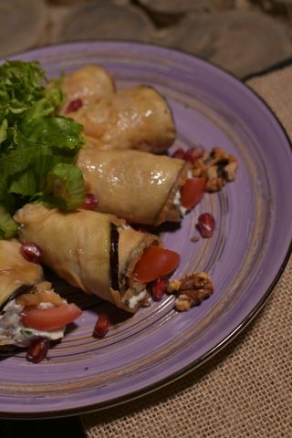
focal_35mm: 52
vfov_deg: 37.9
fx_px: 639
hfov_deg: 25.8
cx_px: 146
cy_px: 219
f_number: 4.5
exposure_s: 1/100
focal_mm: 35
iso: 160
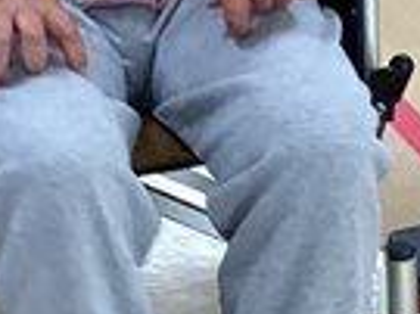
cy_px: -112
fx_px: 2231
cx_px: 280
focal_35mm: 184
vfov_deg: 7.9
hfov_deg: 10.7
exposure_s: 1/60
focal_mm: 3.3
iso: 160
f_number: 2.4
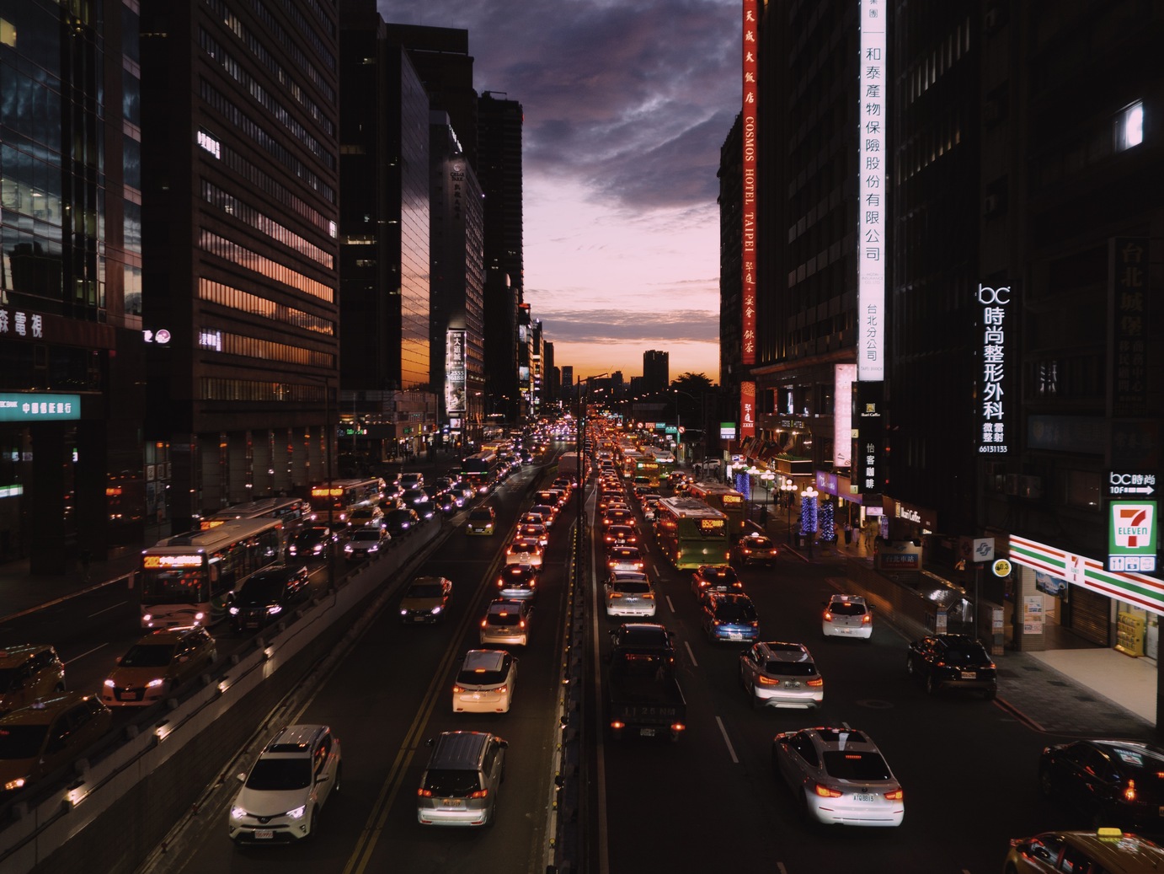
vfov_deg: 41.8
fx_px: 1143
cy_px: 437
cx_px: 582
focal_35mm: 34
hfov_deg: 53.9
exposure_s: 1/125
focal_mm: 17
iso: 200
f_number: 1.8
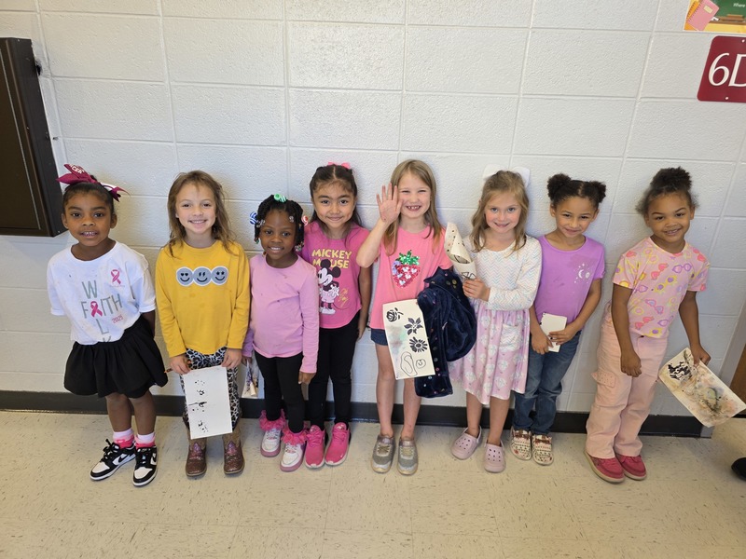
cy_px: 280
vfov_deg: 58.9
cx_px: 373
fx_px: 496
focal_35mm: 23
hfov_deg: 73.9
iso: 100
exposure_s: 1/120
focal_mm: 6.3
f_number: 1.7
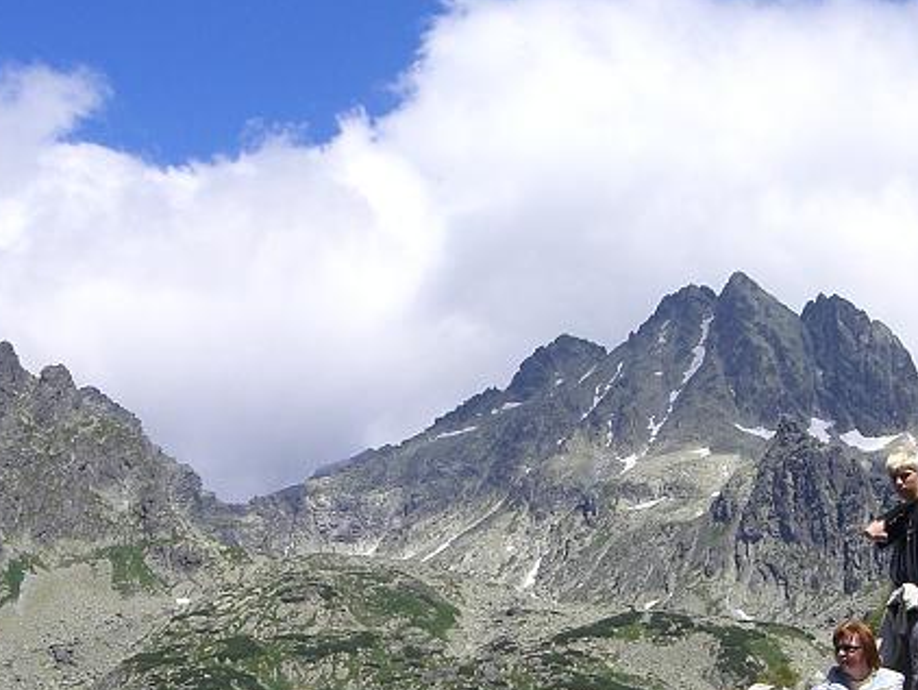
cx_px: 420
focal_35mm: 72
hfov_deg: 27.0
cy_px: 572
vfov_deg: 20.2
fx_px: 1910
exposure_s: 1/640
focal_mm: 6.3
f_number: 4.4
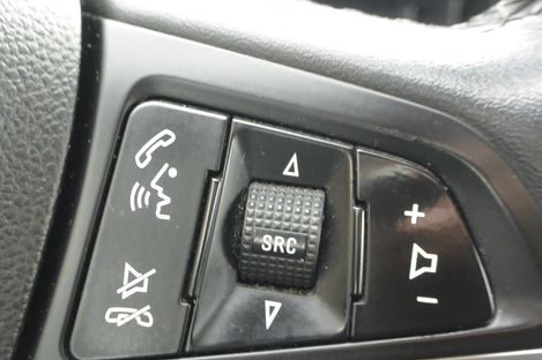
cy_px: 222
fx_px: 888
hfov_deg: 33.8
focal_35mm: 59
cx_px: 202
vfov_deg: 22.9
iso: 800
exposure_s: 1/50
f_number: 3.5
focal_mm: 10
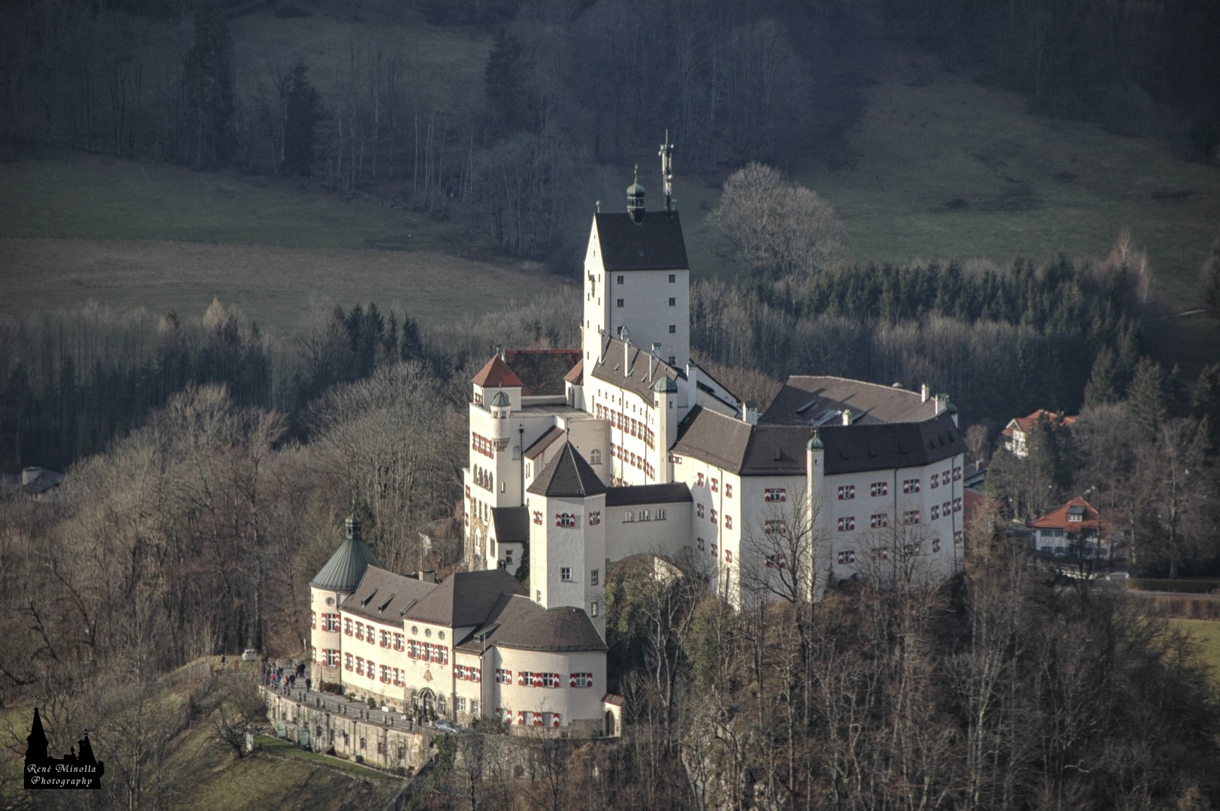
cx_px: 610
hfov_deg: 8.1
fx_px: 8634
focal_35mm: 255
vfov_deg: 5.4
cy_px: 406
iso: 200
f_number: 5.6
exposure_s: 1/500
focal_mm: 170
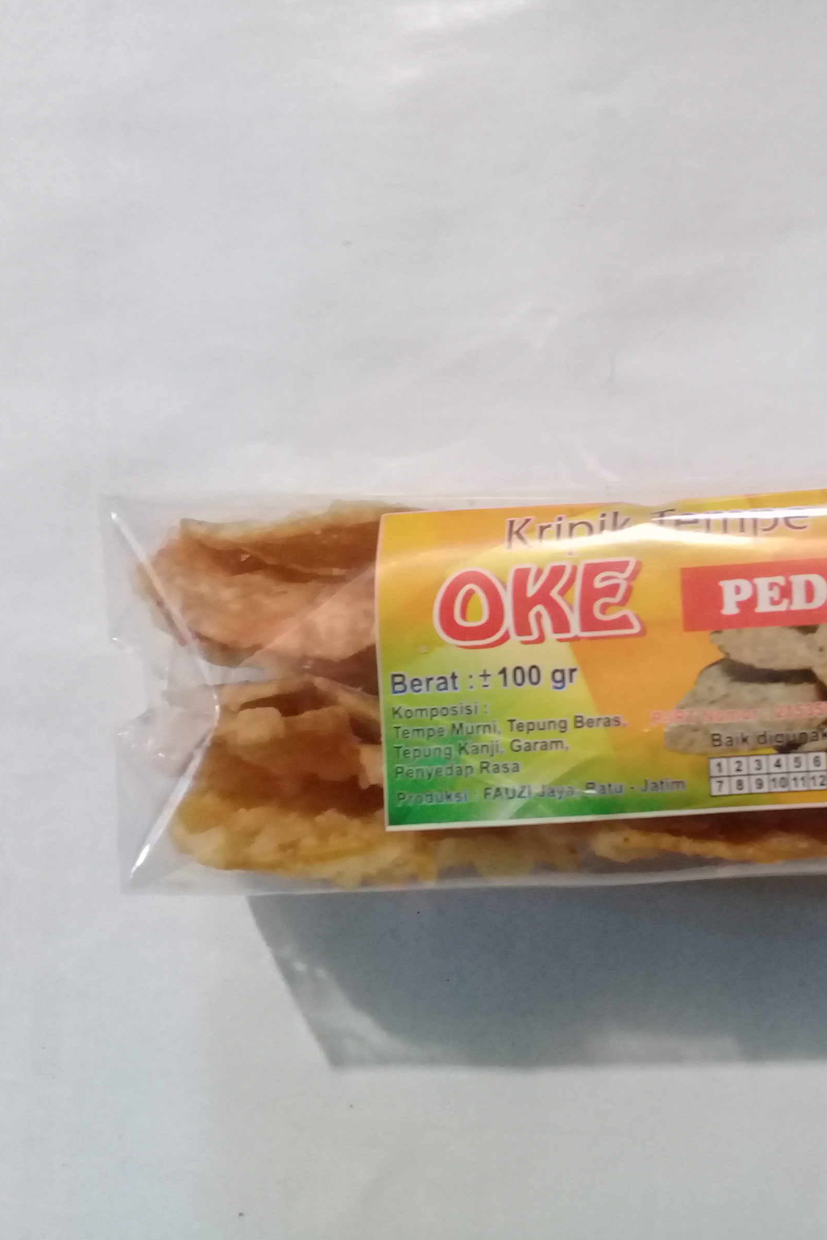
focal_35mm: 44
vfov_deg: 44.5
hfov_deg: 29.6
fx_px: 1516
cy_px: 617
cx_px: 695
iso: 400
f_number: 2.2
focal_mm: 3.3
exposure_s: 1/15
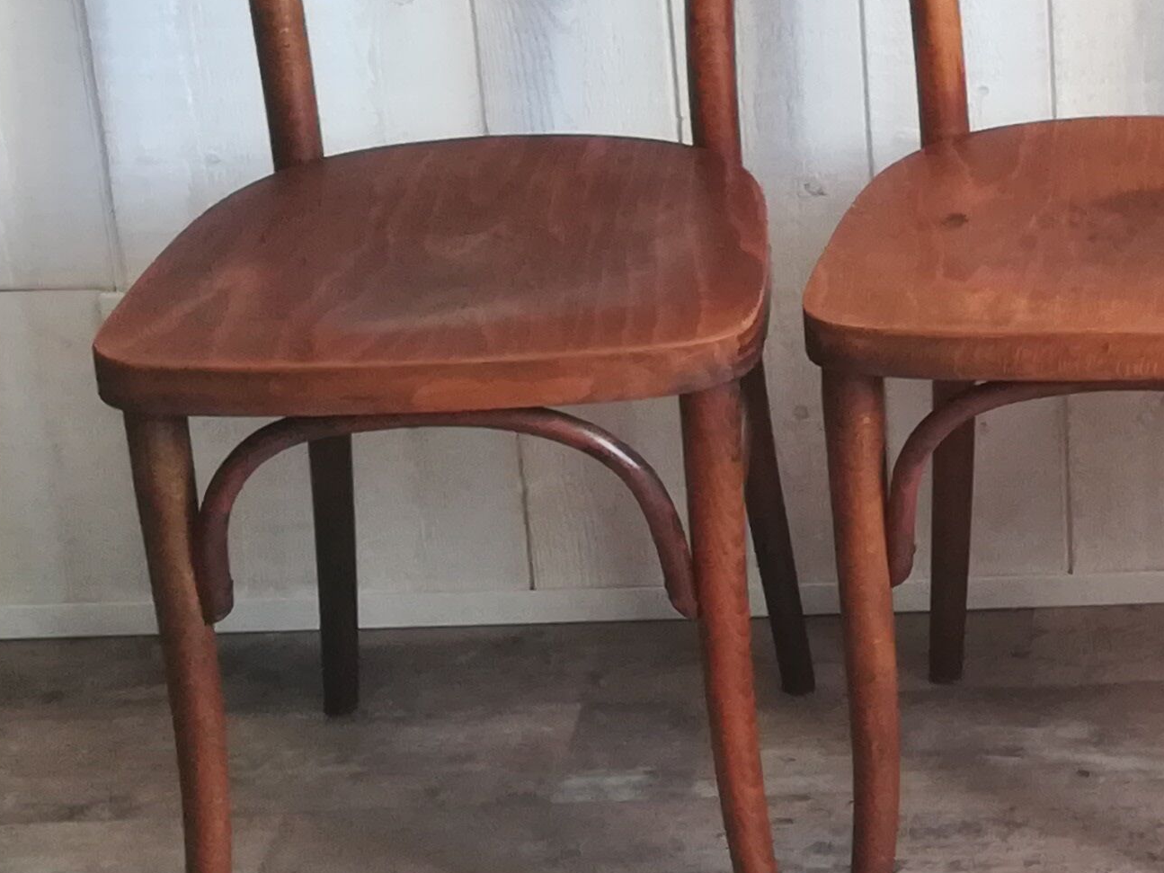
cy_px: 94
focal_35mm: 95
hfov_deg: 19.2
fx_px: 3194
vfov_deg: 15.4
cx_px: 1468
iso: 200
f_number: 2.2
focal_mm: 3.83
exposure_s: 1/33.3
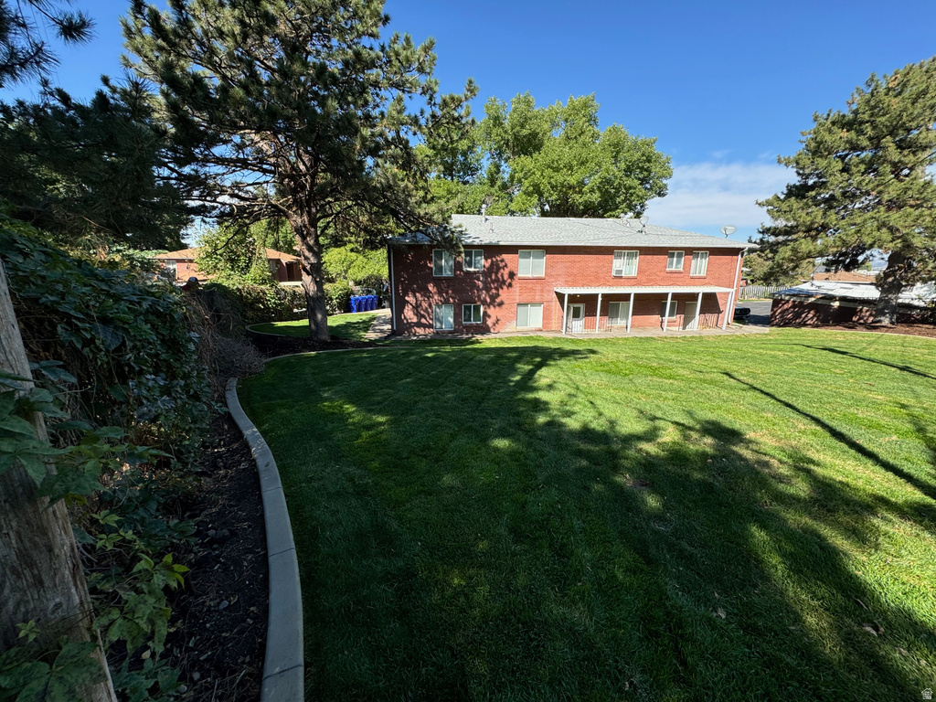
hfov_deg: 102.1
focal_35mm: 14
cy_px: 351
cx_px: 468
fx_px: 379
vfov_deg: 85.7
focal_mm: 2.22
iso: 40
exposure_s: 1/687
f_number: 2.2
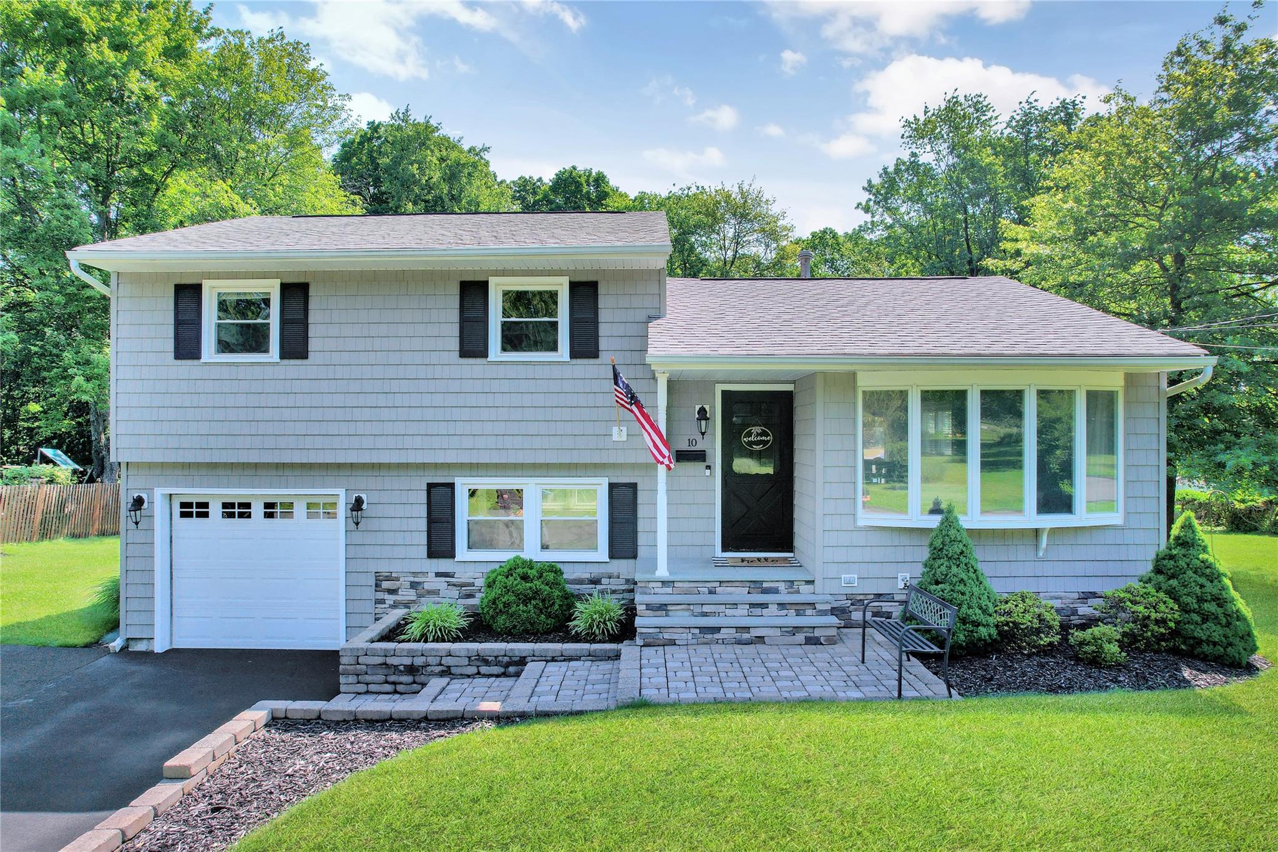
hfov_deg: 78.6
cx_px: 639
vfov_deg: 57.2
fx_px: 781
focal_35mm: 22
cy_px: 426
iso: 100
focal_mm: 8.38
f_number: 2.8
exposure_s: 1/800
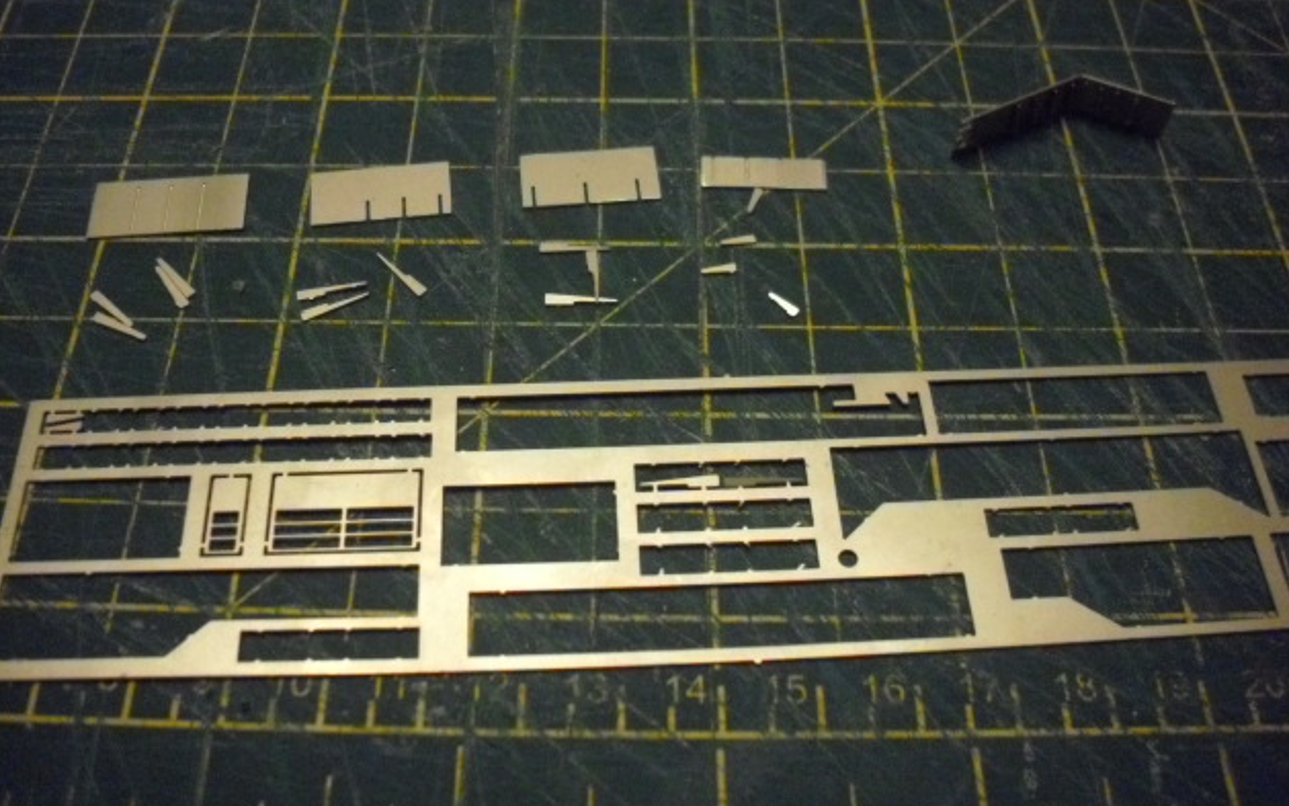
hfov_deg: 48.2
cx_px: 652
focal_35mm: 41
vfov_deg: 31.2
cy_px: 357
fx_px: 1440
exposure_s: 1/100
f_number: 2.8
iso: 800
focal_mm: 6.2
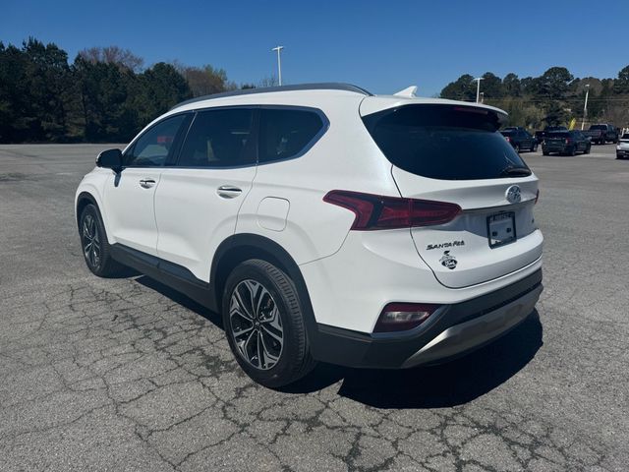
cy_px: 236
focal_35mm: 24
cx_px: 314
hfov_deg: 71.6
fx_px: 436
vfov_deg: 56.8
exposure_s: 1/12346
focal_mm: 6.76
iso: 80
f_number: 1.78
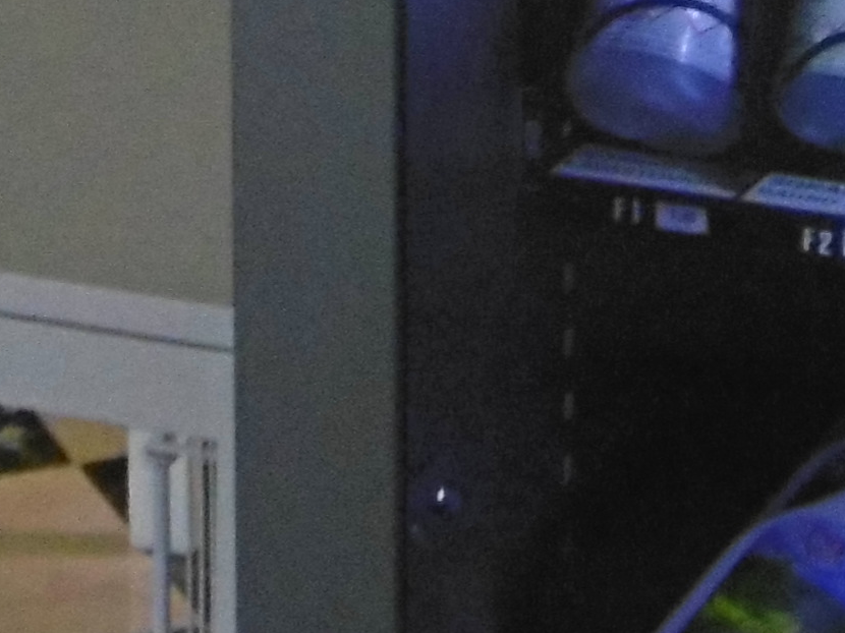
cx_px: 962
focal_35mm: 211
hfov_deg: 9.3
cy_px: -918
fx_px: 5149
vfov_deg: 6.7
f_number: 3.7
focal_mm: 6.8
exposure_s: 1/50
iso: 400
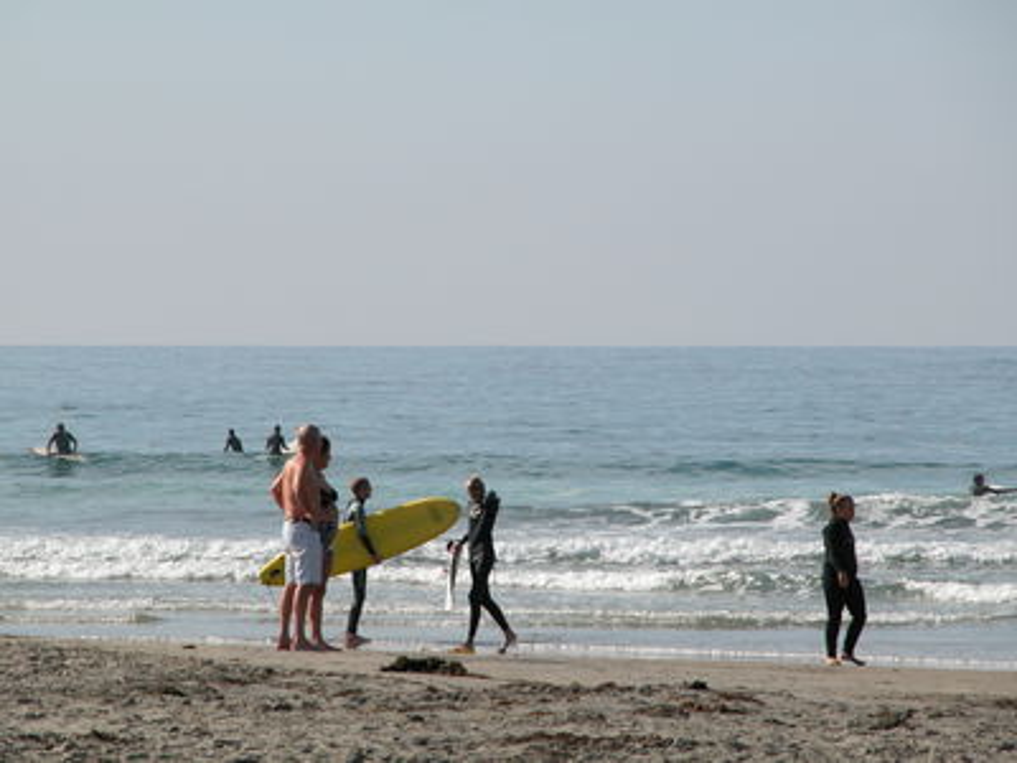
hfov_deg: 7.2
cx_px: 508
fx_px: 8109
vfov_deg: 5.4
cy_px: 382
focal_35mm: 276
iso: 100
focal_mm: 71.2
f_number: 6.6
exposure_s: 1/524
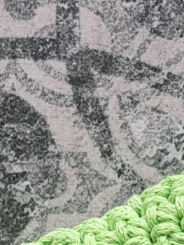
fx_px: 1345
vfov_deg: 10.4
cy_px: 194
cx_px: 164
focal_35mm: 190
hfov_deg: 7.8
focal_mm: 5.4
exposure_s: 1/100
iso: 50
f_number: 1.8
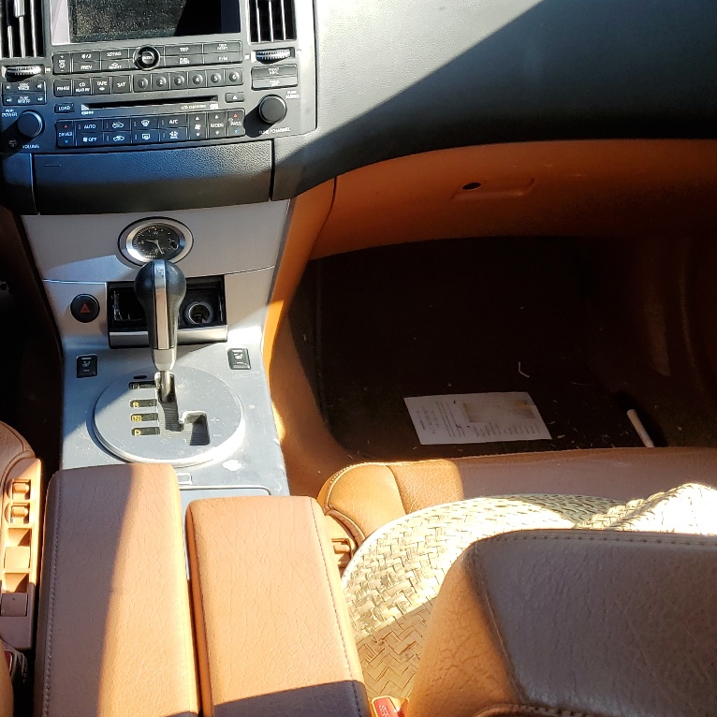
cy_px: 350
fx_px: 1125
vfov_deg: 35.4
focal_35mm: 48
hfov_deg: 33.7
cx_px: 90
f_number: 1.5
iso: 50
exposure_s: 1/455
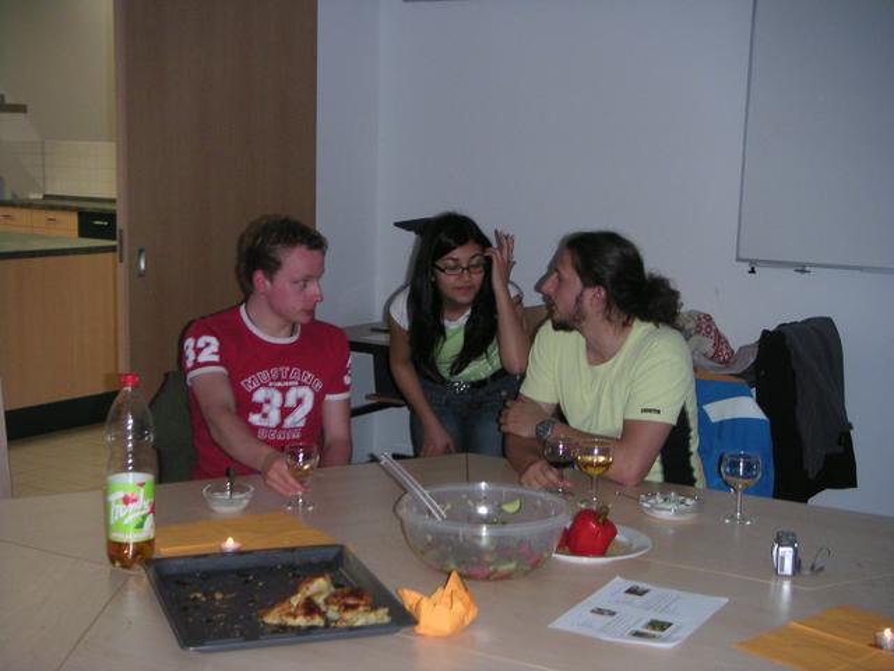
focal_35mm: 52
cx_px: 447
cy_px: 336
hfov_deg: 36.8
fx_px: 1343
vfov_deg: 28.0
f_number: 3
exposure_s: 1/45
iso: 160
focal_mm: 8.1
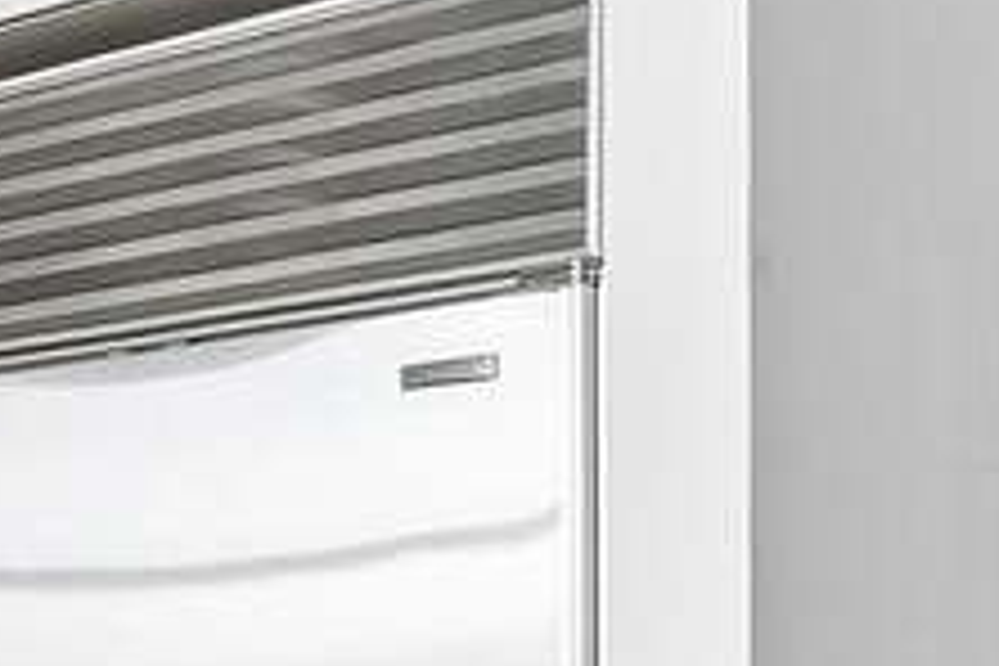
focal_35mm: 108
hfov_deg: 14.0
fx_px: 2997
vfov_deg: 12.5
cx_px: -1312
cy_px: 742
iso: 1600
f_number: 16
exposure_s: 1/5
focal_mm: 16
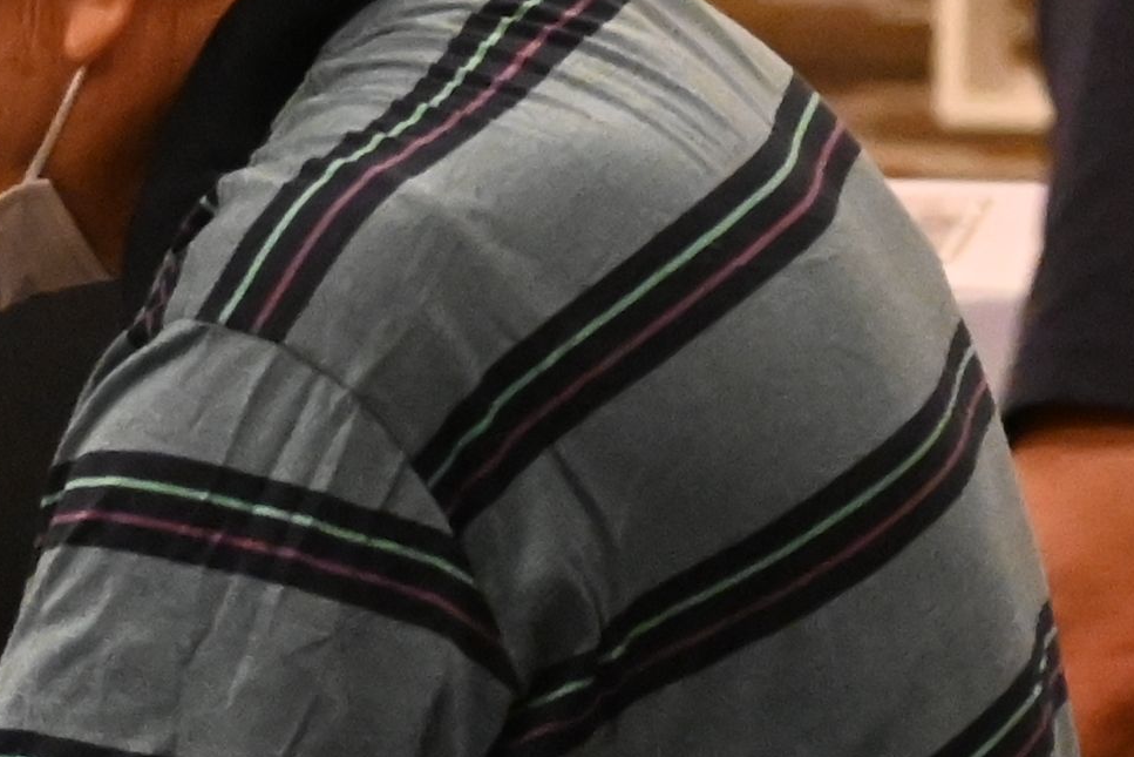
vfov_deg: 1.9
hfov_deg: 2.9
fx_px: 22584
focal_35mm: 717
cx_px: -1499
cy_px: 1418
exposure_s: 1/60
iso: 5000
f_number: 5
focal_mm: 83
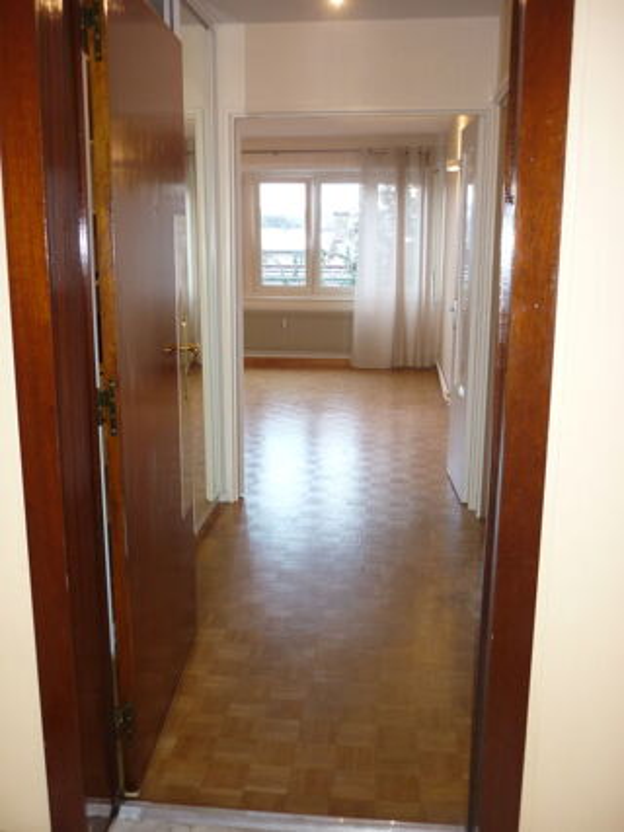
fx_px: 794
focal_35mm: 33
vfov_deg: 55.4
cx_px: 312
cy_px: 416
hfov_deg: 42.9
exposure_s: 1/30
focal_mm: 5.5
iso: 160
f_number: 2.8
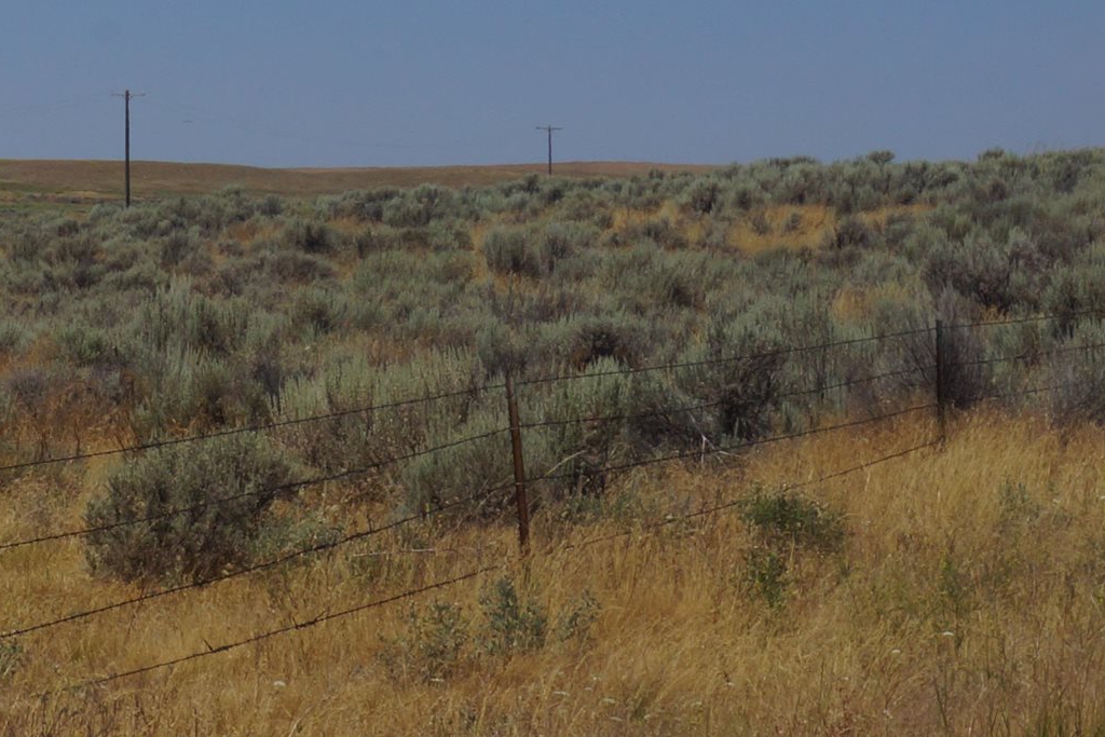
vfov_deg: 8.6
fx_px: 4835
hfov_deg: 12.5
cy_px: -224
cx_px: -496
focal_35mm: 158
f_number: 20
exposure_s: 1/160
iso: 100
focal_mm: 35
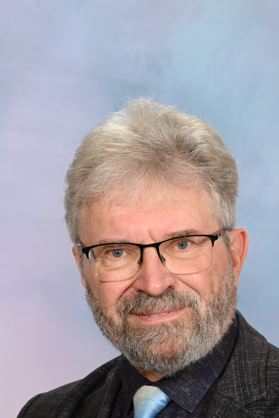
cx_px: 171
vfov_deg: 13.0
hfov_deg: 8.7
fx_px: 1836
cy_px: 314
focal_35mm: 158
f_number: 8
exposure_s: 1/160
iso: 200
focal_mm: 69
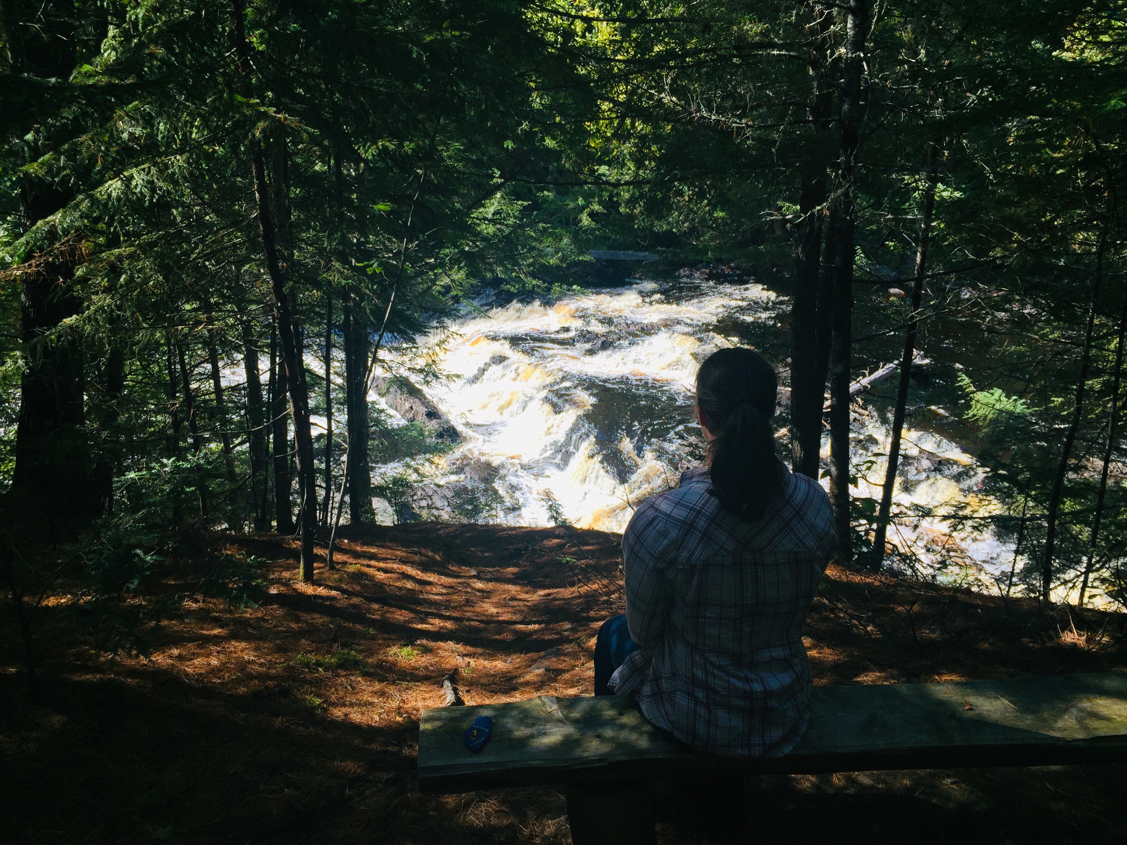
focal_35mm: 29
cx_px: 564
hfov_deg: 61.7
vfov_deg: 48.2
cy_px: 422
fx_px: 944
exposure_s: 1/842
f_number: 2.2
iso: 32
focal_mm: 4.15
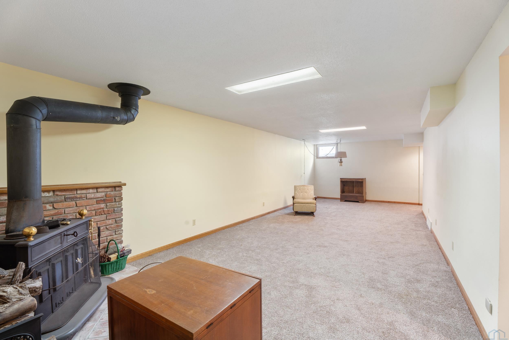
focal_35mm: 17
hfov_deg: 94.6
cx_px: 254
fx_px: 235
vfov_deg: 71.7
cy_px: 170
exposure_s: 2.5
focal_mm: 16.6
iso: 400
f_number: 9
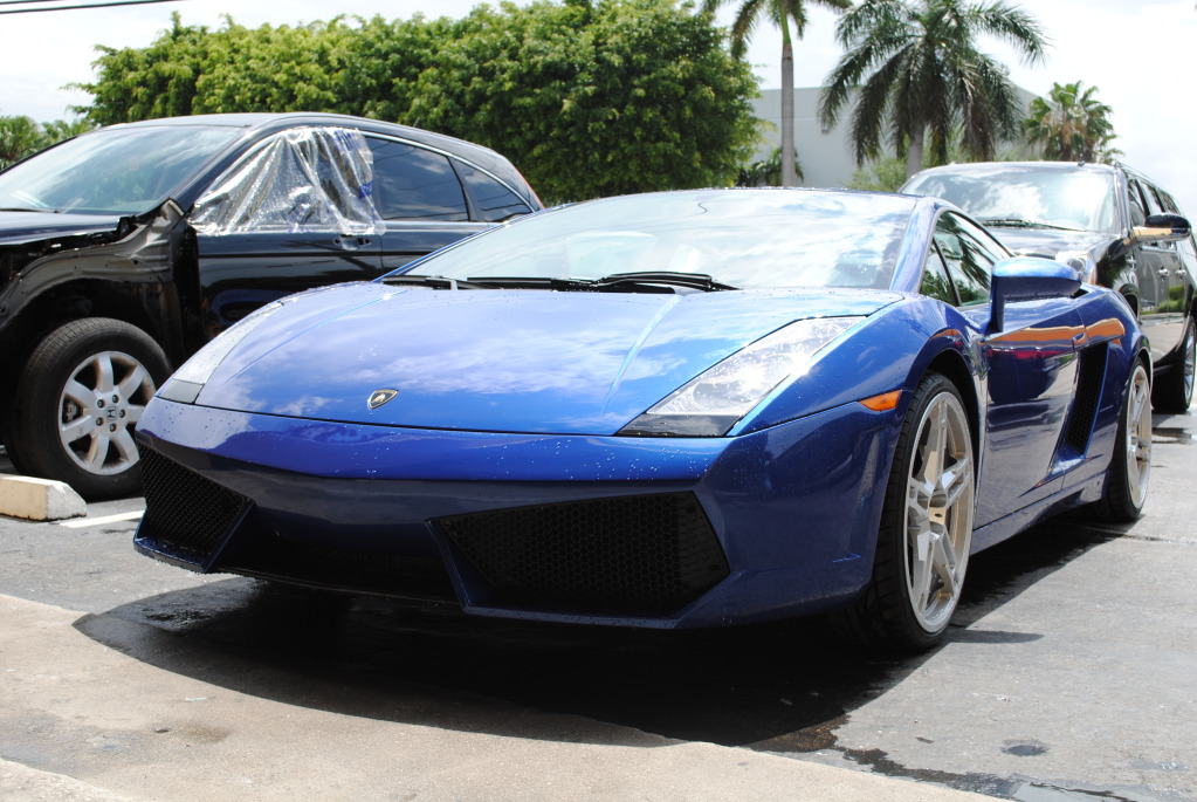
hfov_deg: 46.3
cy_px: 401
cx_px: 598
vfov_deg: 32.0
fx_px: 1398
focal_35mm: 42
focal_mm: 28
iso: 100
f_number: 7.1
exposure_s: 1/200
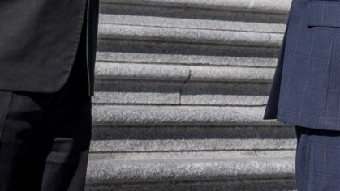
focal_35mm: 224
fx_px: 2020
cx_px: 381
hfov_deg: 9.5
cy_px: -371
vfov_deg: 5.2
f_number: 7.1
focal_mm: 35
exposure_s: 1/1250
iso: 200
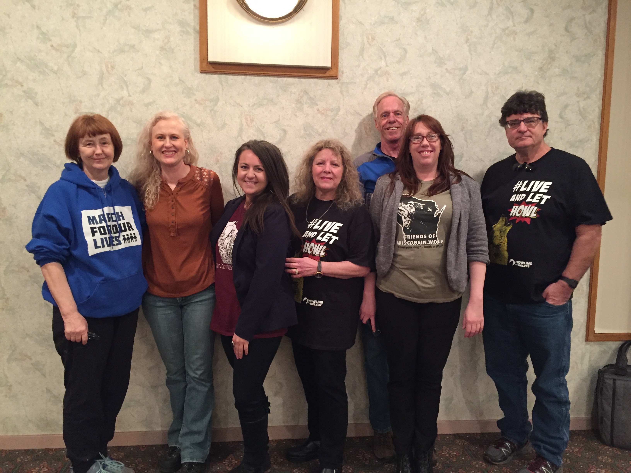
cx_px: 316
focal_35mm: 29
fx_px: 529
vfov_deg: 48.2
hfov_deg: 61.7
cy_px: 236
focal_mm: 4.15
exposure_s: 1/15
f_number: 2.2
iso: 250
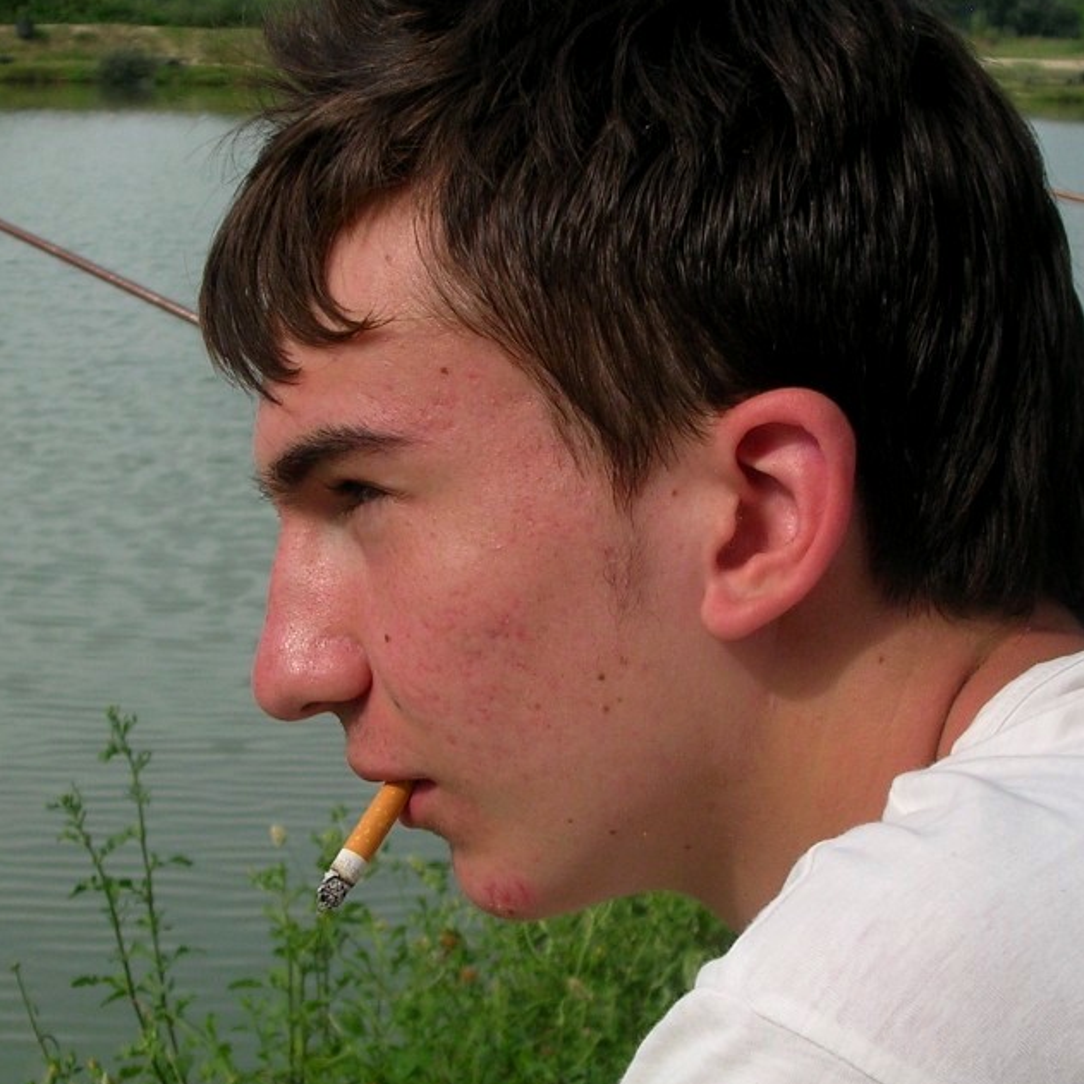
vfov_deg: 20.2
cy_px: 615
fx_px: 3047
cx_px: 563
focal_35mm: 86
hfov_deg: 20.2
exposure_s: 1/610
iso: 50
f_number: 3.4
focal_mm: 9.1
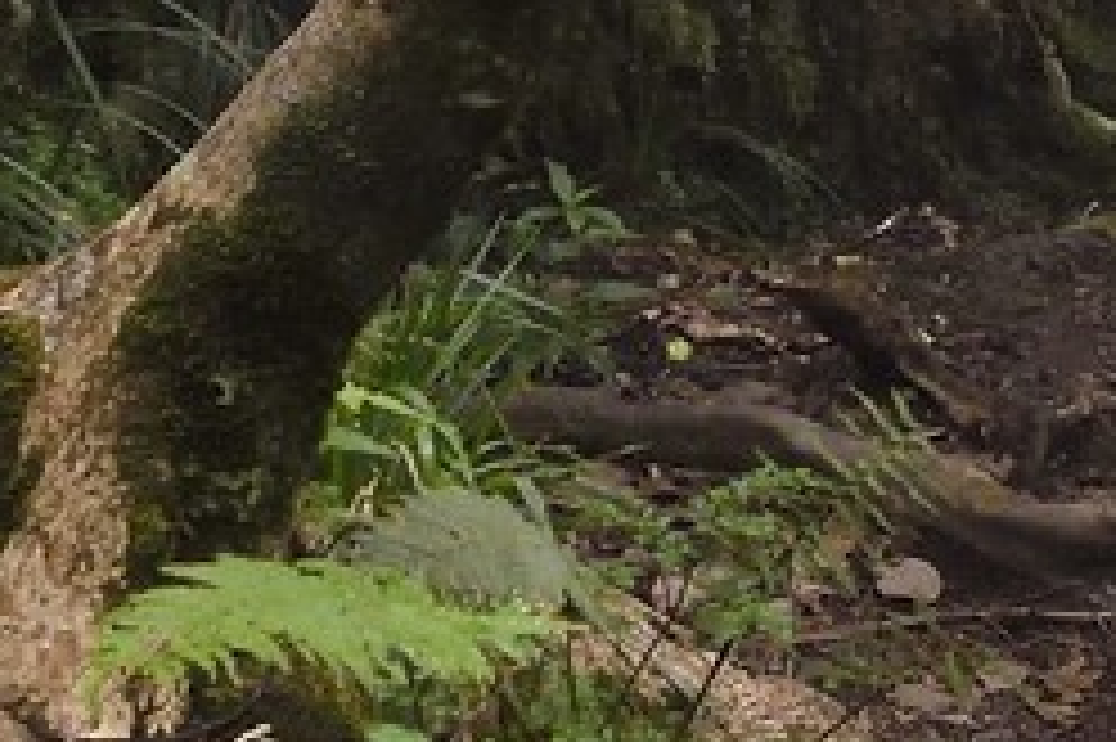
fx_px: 5204
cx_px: 1701
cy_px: -940
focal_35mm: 168
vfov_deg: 7.7
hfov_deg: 11.7
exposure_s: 1/160
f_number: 5.6
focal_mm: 26
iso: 3200
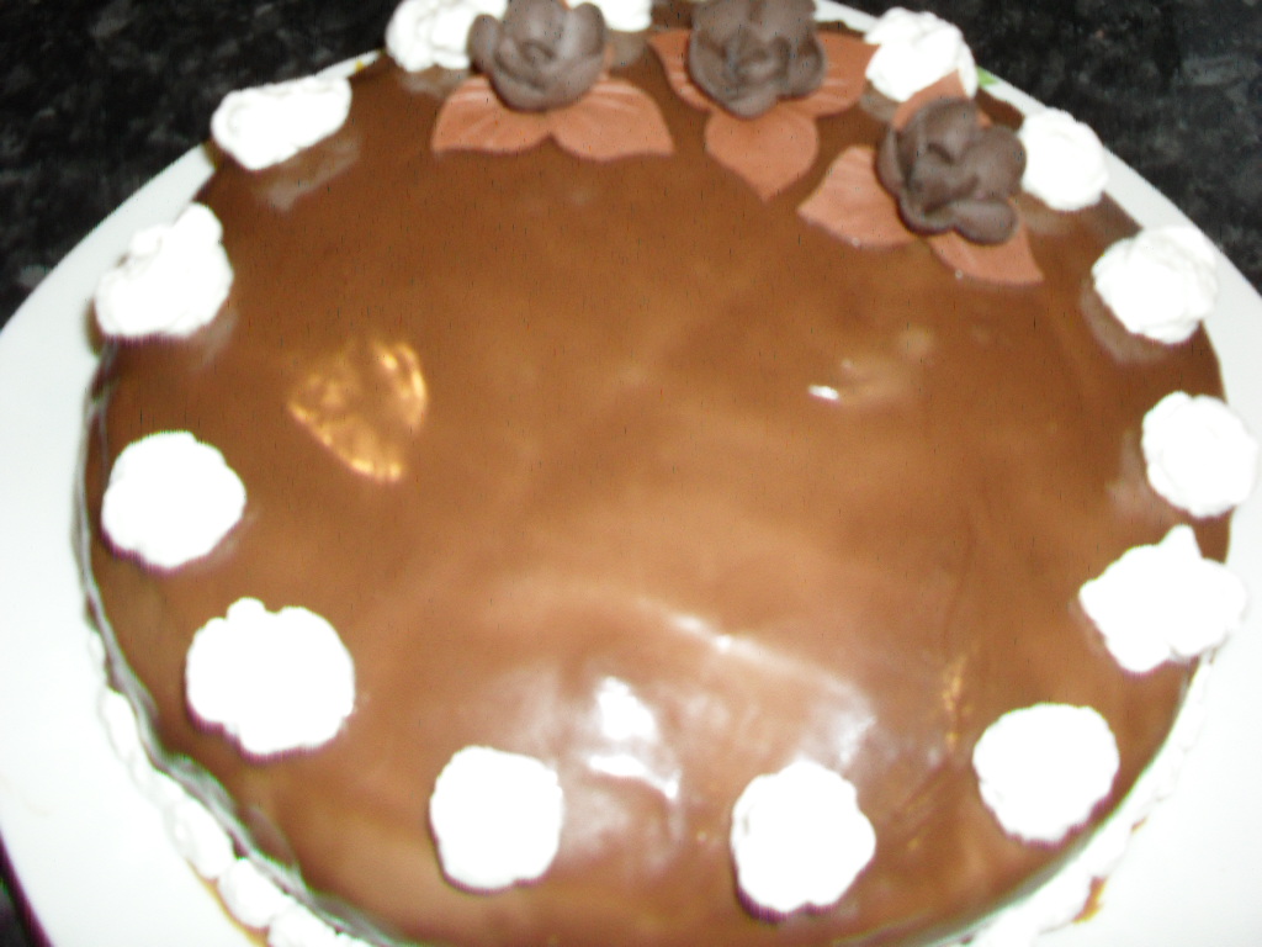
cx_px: 631
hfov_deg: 52.6
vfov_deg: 40.7
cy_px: 474
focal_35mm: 35
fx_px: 1276
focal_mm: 6.3
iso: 200
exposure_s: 1/45
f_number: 3.2
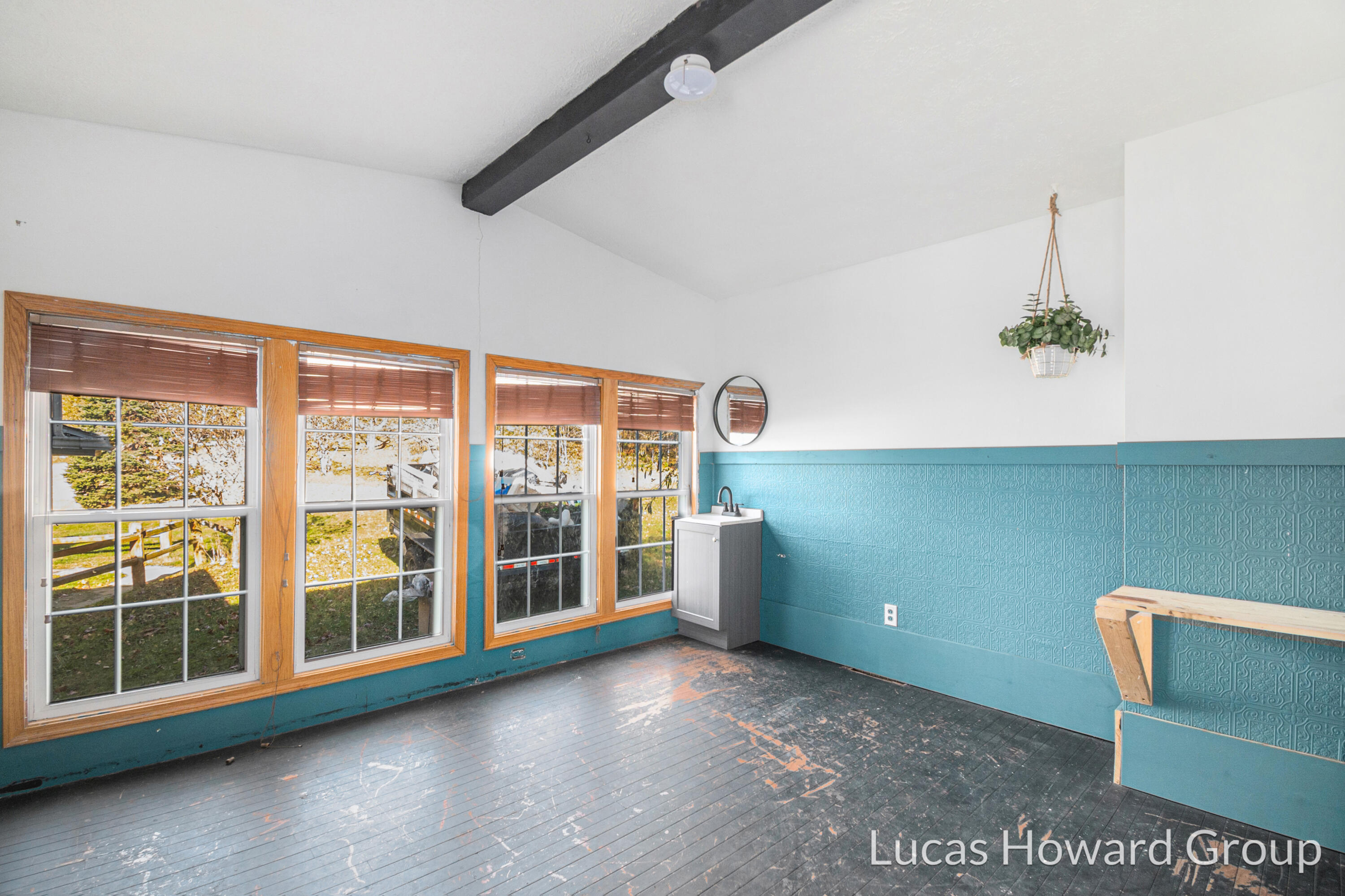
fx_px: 560
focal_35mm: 15
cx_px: 672
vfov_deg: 77.3
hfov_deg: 100.4
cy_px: 448
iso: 640
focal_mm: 10
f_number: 7.1
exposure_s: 1/5
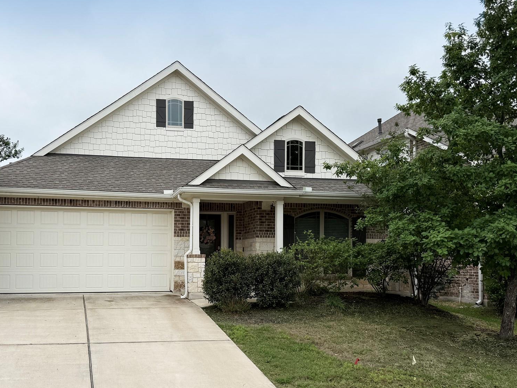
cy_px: 240
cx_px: 236
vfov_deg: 42.7
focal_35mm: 33
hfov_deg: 55.3
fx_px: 493
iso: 80
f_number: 1.78
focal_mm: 6.76
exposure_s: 1/4975
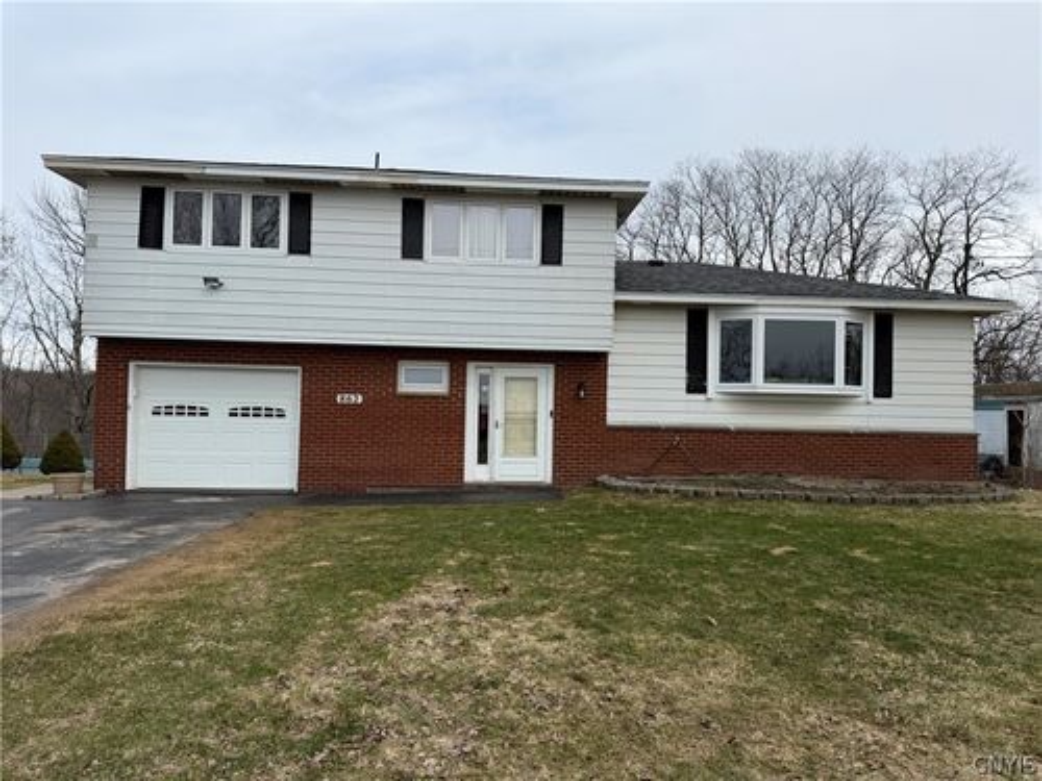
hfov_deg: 71.6
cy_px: 390
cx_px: 521
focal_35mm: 24
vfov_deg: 56.8
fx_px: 722
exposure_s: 1/4975
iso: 80
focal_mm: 6.76
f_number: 1.78
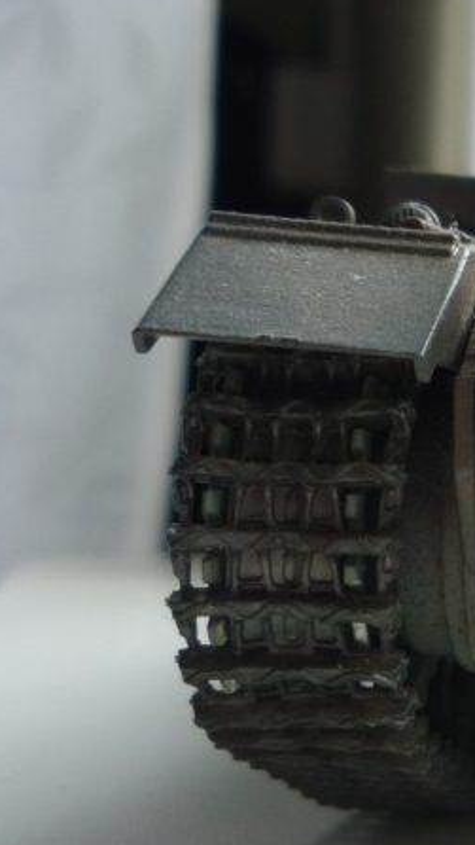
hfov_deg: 13.7
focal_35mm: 75
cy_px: 470
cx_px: 959
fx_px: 1679
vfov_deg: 28.2
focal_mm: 5.2
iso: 100
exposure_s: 1/80
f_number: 3.3
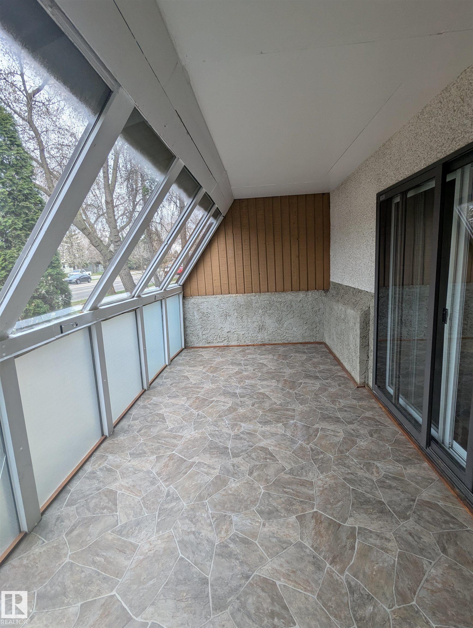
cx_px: 236
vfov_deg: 94.4
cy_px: 314
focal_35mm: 16
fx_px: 291
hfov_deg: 78.2
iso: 52
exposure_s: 1/85
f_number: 2.2
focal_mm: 2.35
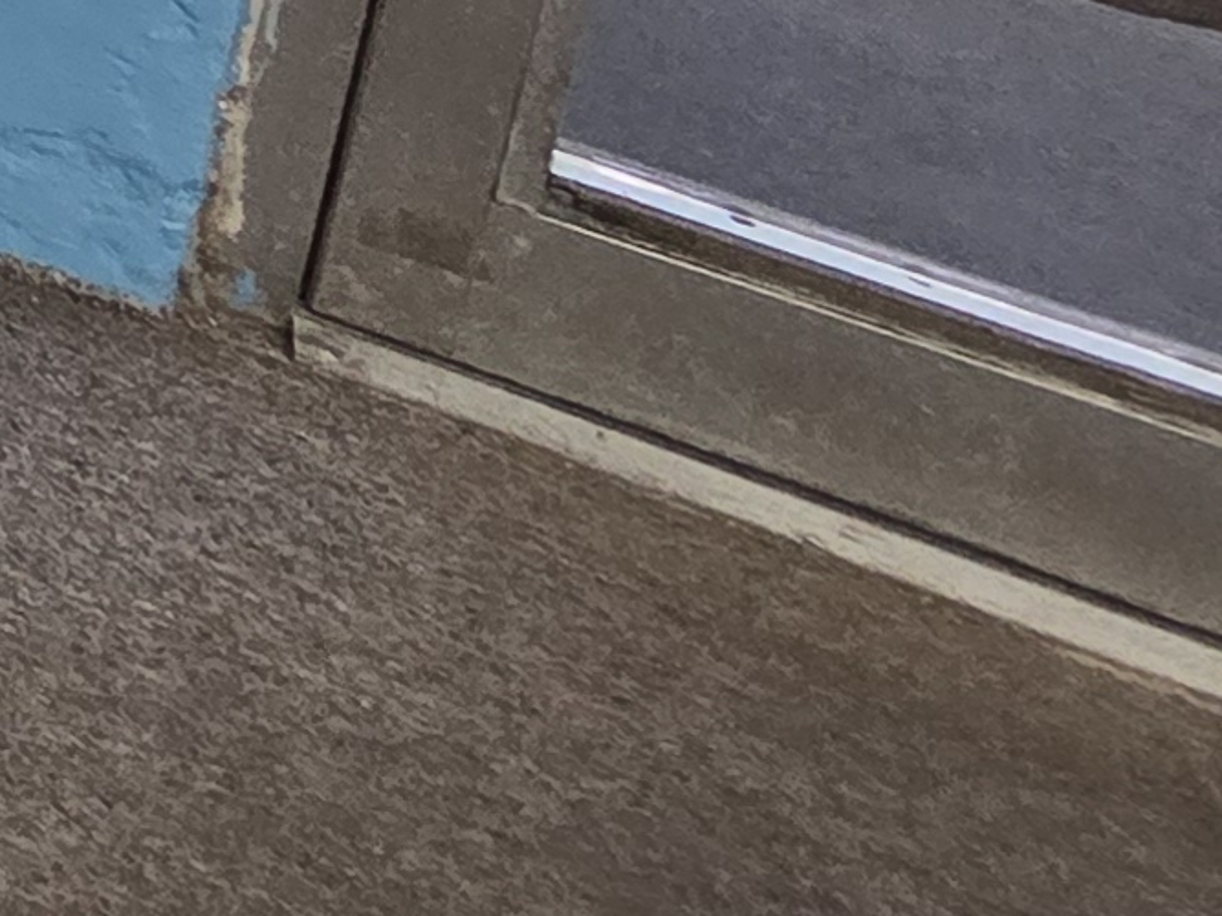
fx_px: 2753
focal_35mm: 78
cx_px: -2376
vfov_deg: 12.8
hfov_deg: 11.8
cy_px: -1478
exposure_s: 1/60
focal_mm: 2.2
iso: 200
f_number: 2.2
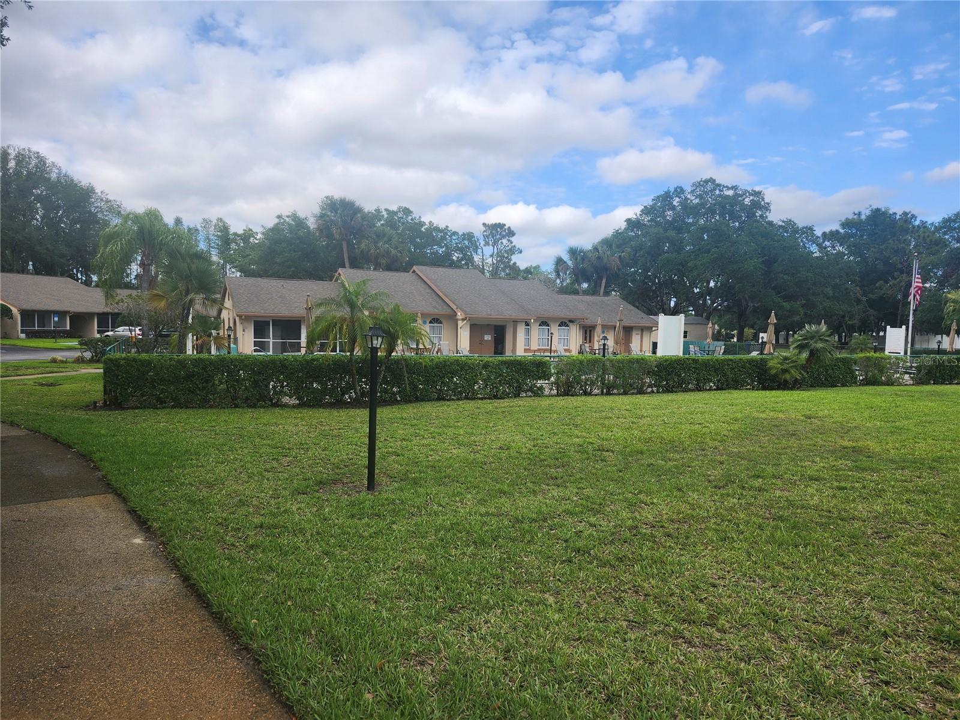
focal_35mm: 23
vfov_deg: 58.9
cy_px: 360
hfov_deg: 73.9
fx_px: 638
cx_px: 480
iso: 25
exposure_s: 1/1067
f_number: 1.8
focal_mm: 5.54
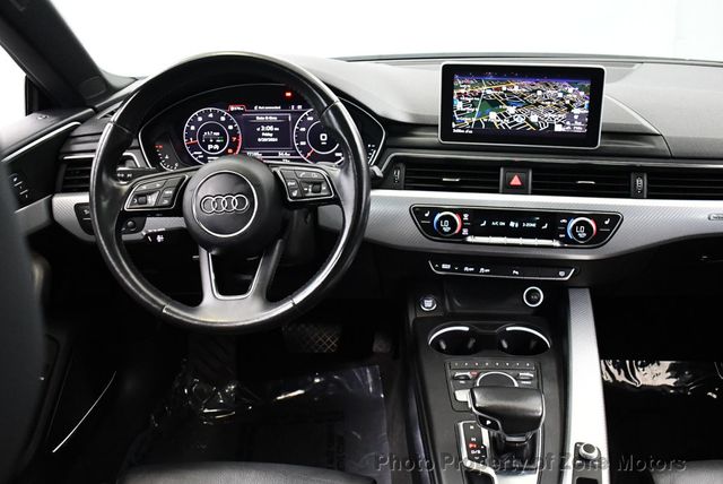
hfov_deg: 53.1
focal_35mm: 36
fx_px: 724
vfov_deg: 36.9
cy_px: 242
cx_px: 362
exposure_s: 1/60
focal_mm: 18
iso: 3600
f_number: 3.5
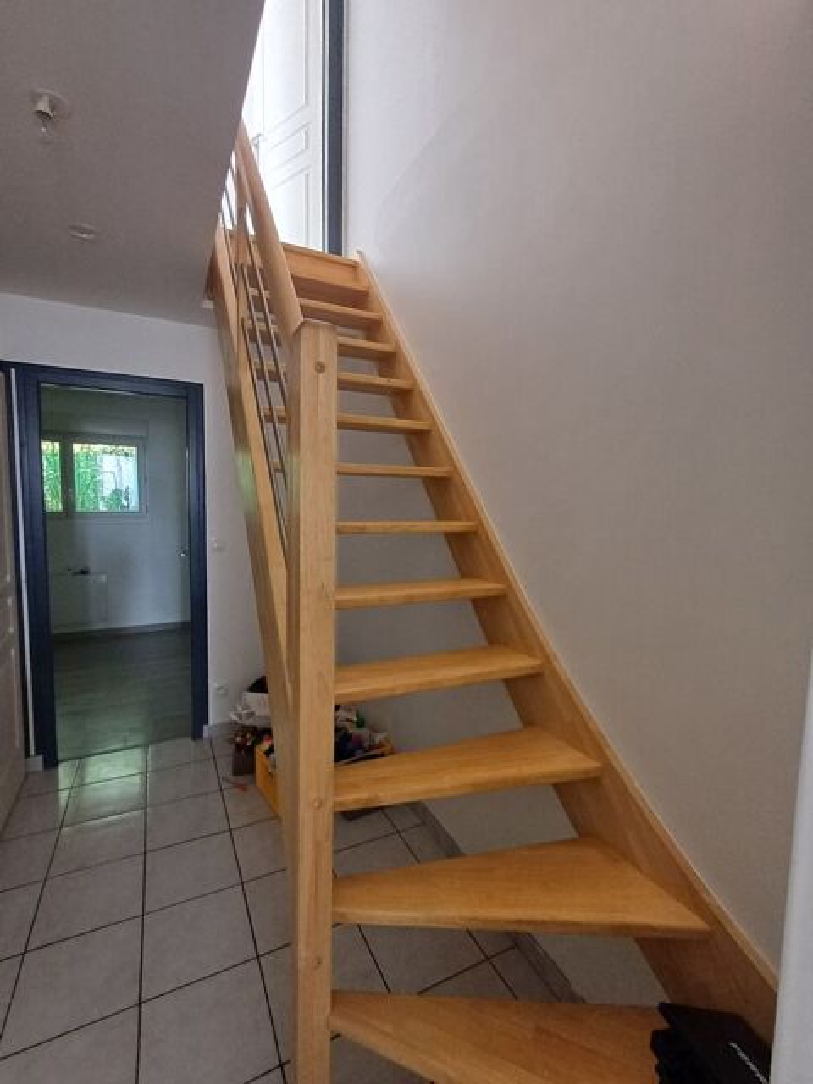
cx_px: 406
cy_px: 542
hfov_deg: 78.1
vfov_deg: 94.5
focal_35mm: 16
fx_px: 501
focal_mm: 1.64
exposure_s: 1/50
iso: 200
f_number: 2.2
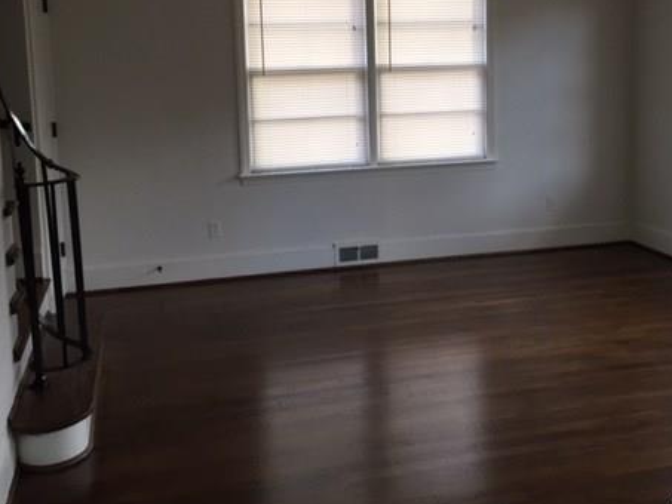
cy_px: 159
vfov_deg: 34.7
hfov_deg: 45.7
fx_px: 796
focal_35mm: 41
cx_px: 368
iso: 40
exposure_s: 1/30
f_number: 2.2
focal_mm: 4.15
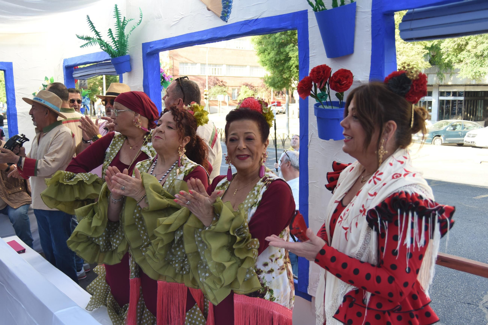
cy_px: 162
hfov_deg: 55.8
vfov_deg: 38.9
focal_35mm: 34
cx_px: 244
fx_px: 461
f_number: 6.3
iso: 720
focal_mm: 34
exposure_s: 1/320
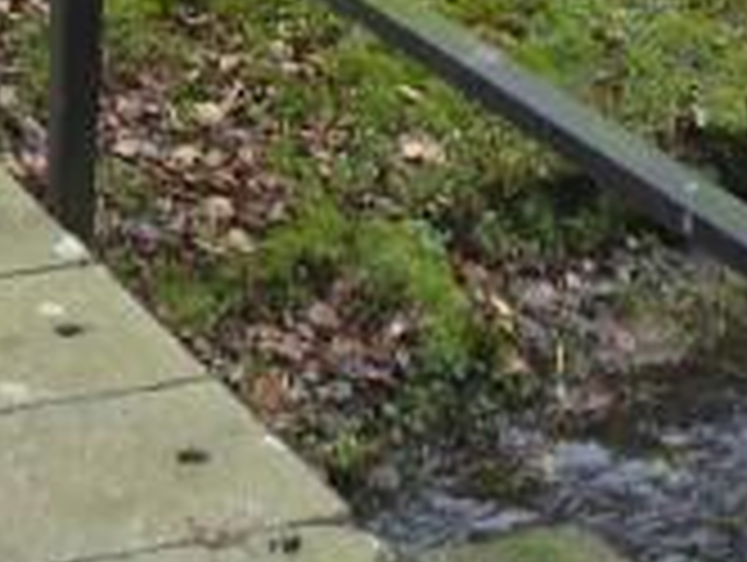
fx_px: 3328
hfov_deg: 12.8
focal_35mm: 154
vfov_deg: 8.3
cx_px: 194
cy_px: -1066
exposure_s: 1/60
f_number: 3.3
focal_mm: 4.3
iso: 125
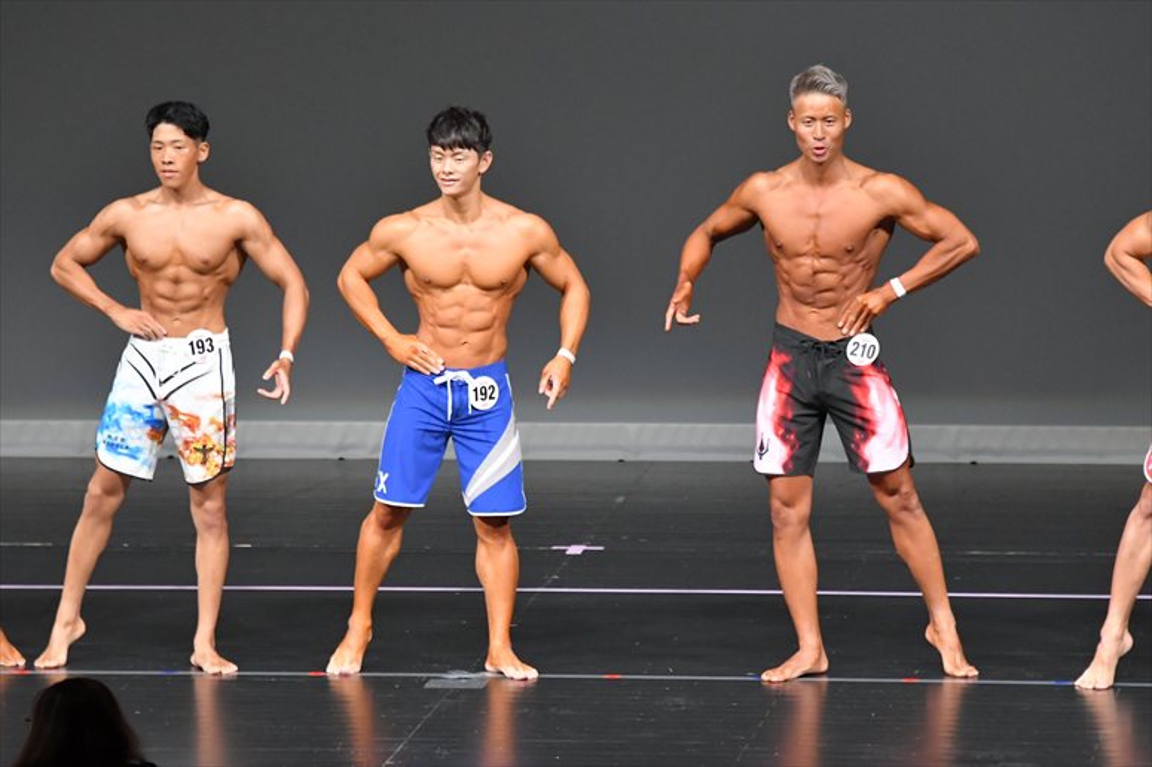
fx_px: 9116
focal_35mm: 285
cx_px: 576
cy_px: 384
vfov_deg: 4.8
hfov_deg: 7.2
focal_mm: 190
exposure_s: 1/400
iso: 5000
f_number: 5.6
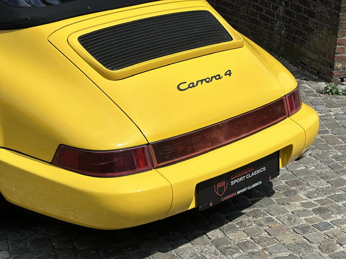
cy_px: 130
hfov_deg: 25.3
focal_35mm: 77
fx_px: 770
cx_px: 173
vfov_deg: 19.1
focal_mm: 9
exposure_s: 1/1220
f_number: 2.8
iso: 32
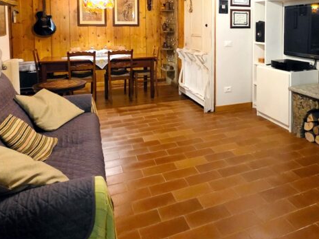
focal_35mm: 28
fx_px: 258
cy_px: 44
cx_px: 214
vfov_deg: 46.8
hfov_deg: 61.8
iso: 640
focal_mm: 2.2
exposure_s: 1/50
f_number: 1.9
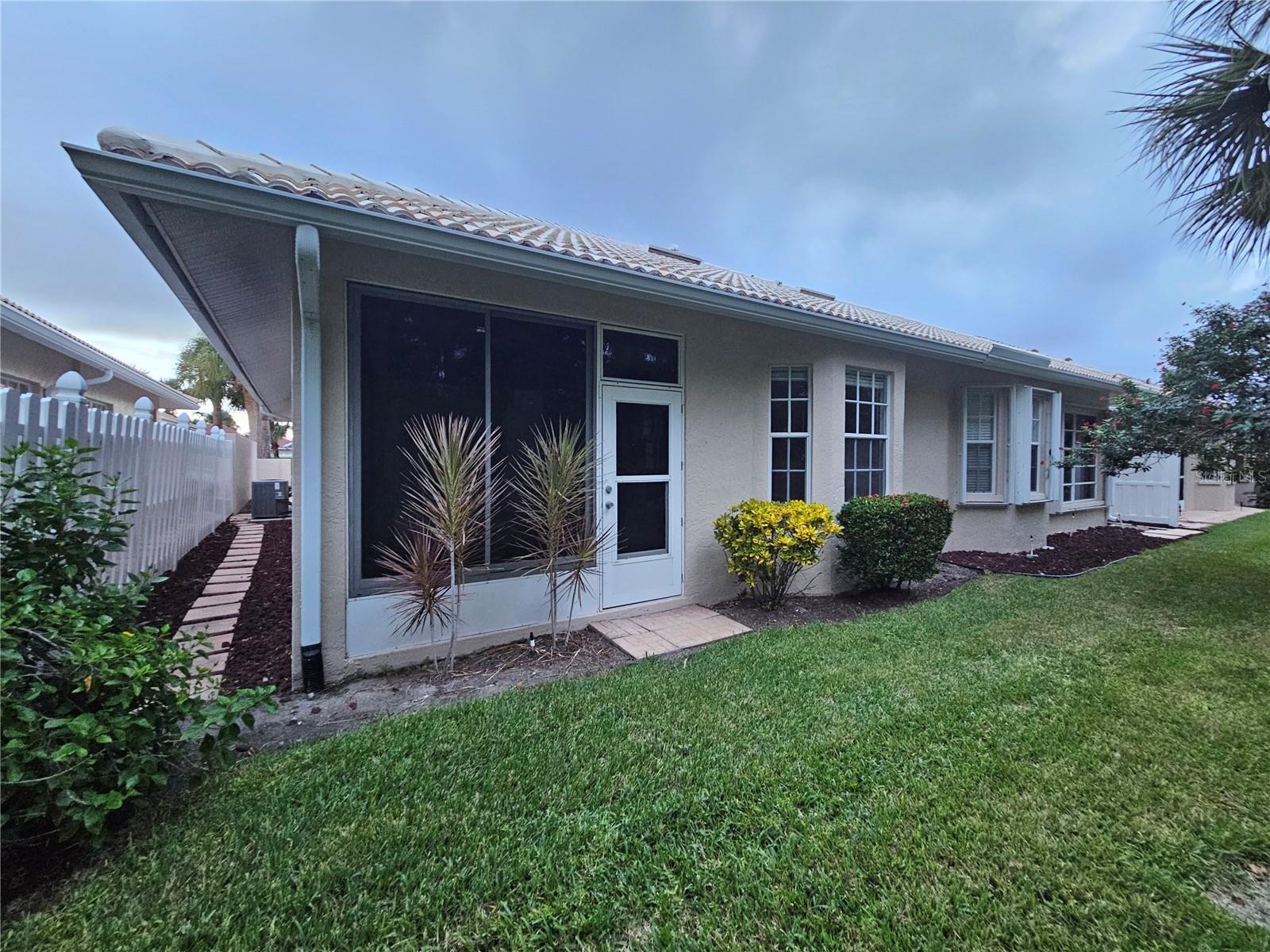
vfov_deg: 89.9
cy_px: 476
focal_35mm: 13
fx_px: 477
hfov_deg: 106.2
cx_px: 635
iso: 250
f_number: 2.2
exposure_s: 1/77.4
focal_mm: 2.2
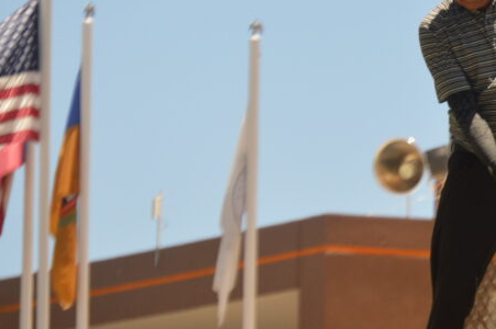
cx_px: 441
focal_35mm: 442
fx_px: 6081
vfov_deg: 3.1
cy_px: 53
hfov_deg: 4.7
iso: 400
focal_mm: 130
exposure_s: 1/800
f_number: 5
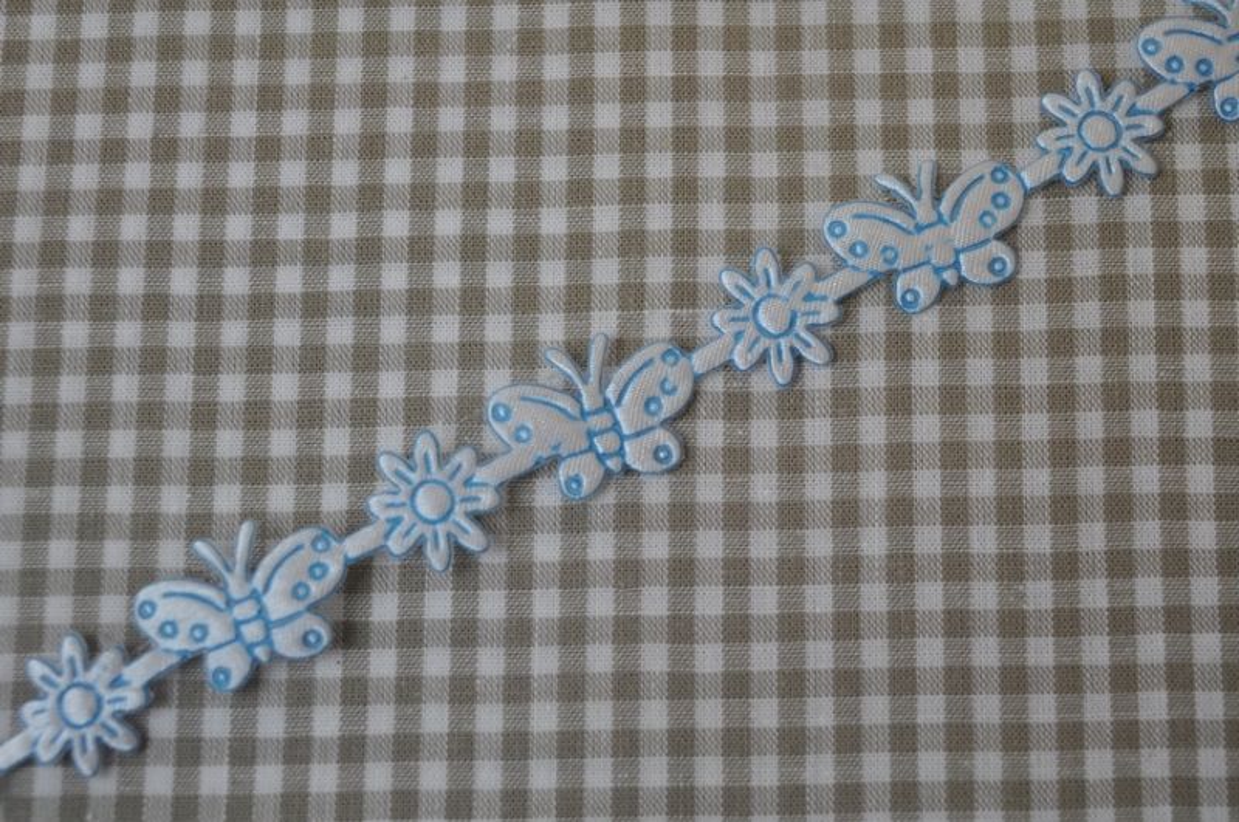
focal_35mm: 63
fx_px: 2165
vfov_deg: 21.5
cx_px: 620
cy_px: 411
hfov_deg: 31.9
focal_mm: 42
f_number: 5.6
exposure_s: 1/125
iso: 360
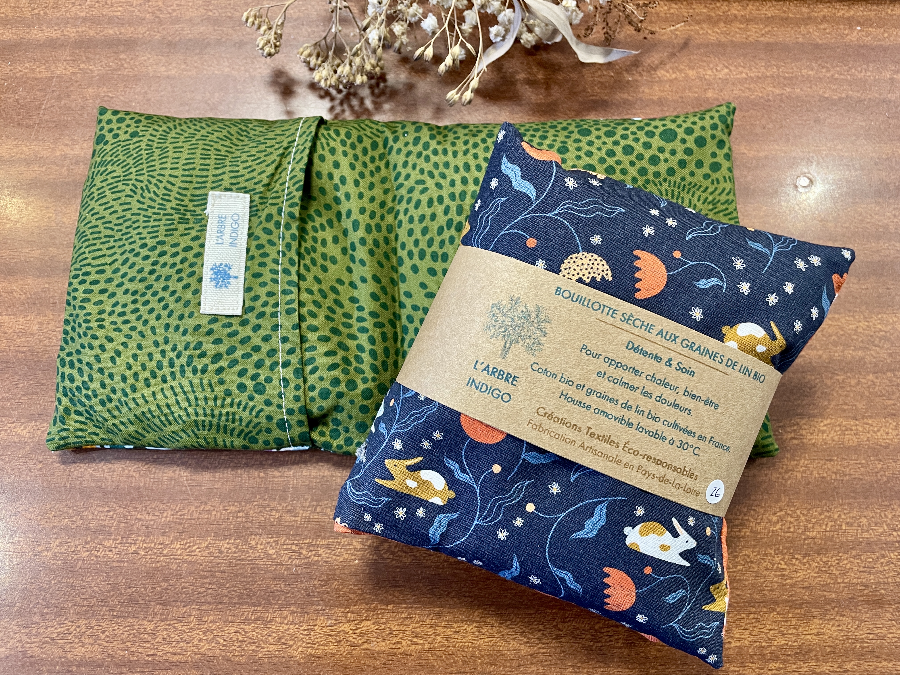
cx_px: 450
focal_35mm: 26
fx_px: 676
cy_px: 338
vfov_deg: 53.1
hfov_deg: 67.3
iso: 200
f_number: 1.6
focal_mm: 4.2
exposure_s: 1/50
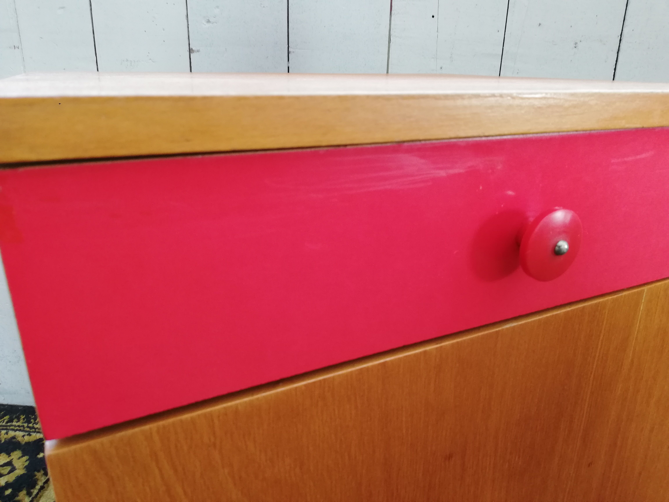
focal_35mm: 26
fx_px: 502
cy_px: 251
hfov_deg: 67.3
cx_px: 334
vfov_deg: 53.1
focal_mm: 3.81
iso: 250
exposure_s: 1/33.3
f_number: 2.2
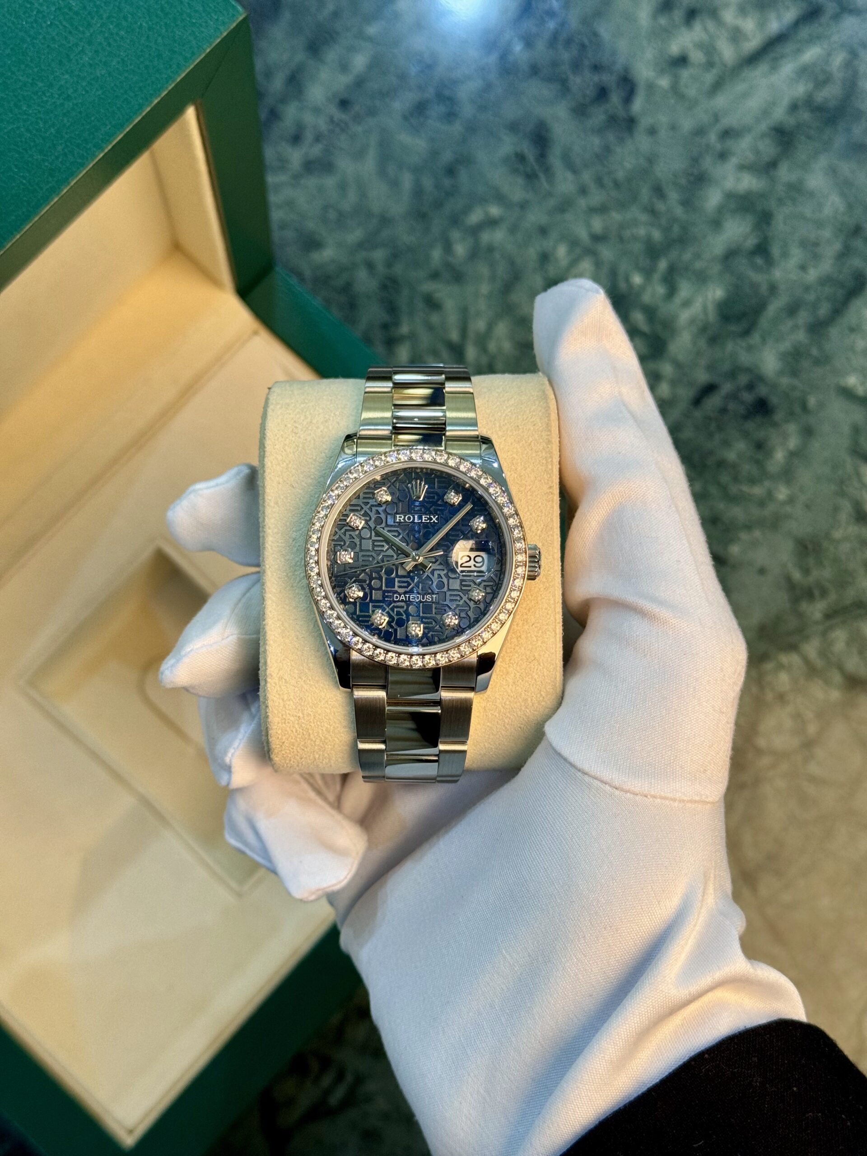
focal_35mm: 48
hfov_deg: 30.3
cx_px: 434
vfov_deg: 39.7
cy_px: 578
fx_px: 1603
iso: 64
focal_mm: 6.76
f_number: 1.78
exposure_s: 1/50
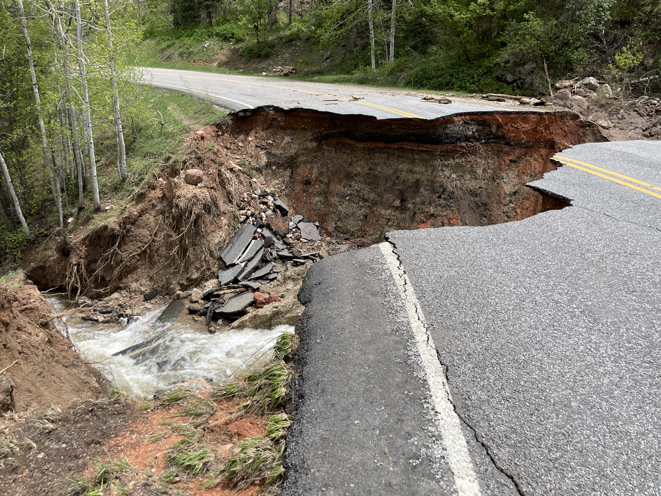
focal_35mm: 26
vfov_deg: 53.1
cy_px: 248
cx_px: 330
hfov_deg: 67.3
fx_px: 496
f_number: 1.6
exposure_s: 1/2681
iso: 32
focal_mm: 4.2
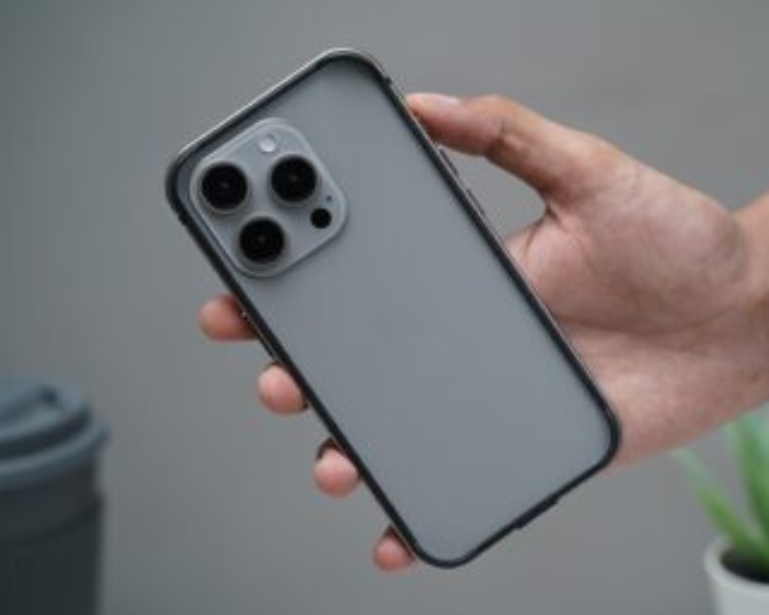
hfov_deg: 25.7
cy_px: 299
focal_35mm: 74
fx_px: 1684
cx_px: 409
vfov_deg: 20.7
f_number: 4
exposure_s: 1/160
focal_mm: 63
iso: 1600
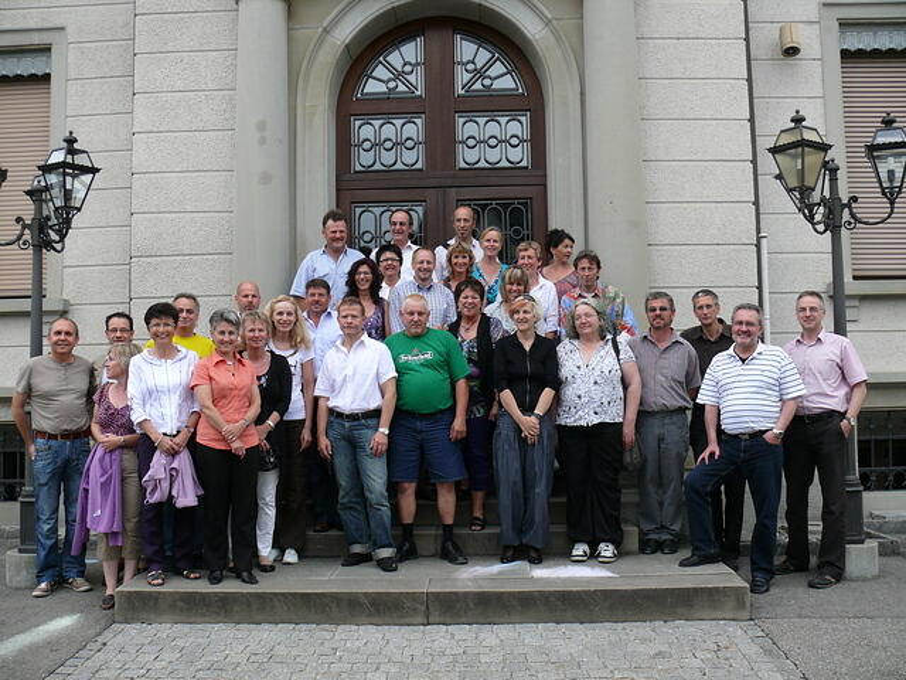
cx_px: 453
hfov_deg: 52.6
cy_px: 340
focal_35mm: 35
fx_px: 916
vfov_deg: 40.7
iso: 100
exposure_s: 1/100
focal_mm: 7.4
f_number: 3.6
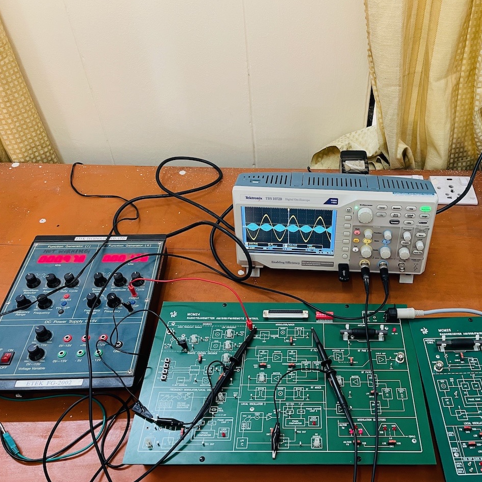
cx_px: 310
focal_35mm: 31
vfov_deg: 52.5
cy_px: 239
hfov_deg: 51.8
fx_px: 488
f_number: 1.6
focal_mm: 5.1
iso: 200
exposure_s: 1/51
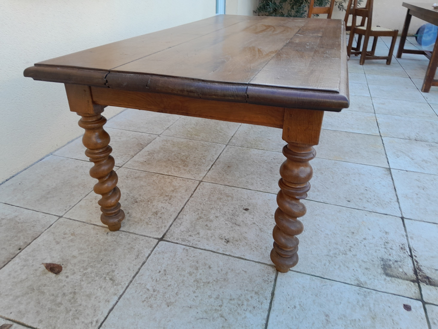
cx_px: 219
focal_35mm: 26
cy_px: 164
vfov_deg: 53.1
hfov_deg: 67.3
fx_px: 329
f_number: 1.8
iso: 40
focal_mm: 3.98
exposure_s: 1/50
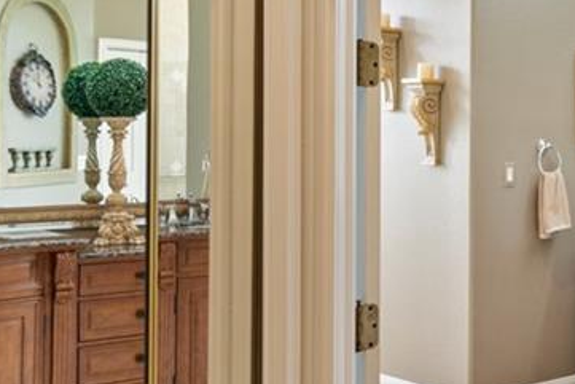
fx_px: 991
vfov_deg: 21.9
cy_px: 146
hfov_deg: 29.0
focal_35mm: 62
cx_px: 645
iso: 250
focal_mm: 14
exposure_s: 1/2
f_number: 6.3
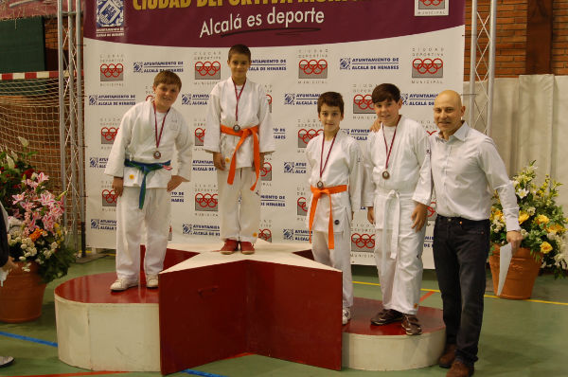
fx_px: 662
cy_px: 188
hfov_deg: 46.5
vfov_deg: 31.8
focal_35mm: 42
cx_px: 284
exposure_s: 1/40
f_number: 3.5
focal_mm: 28
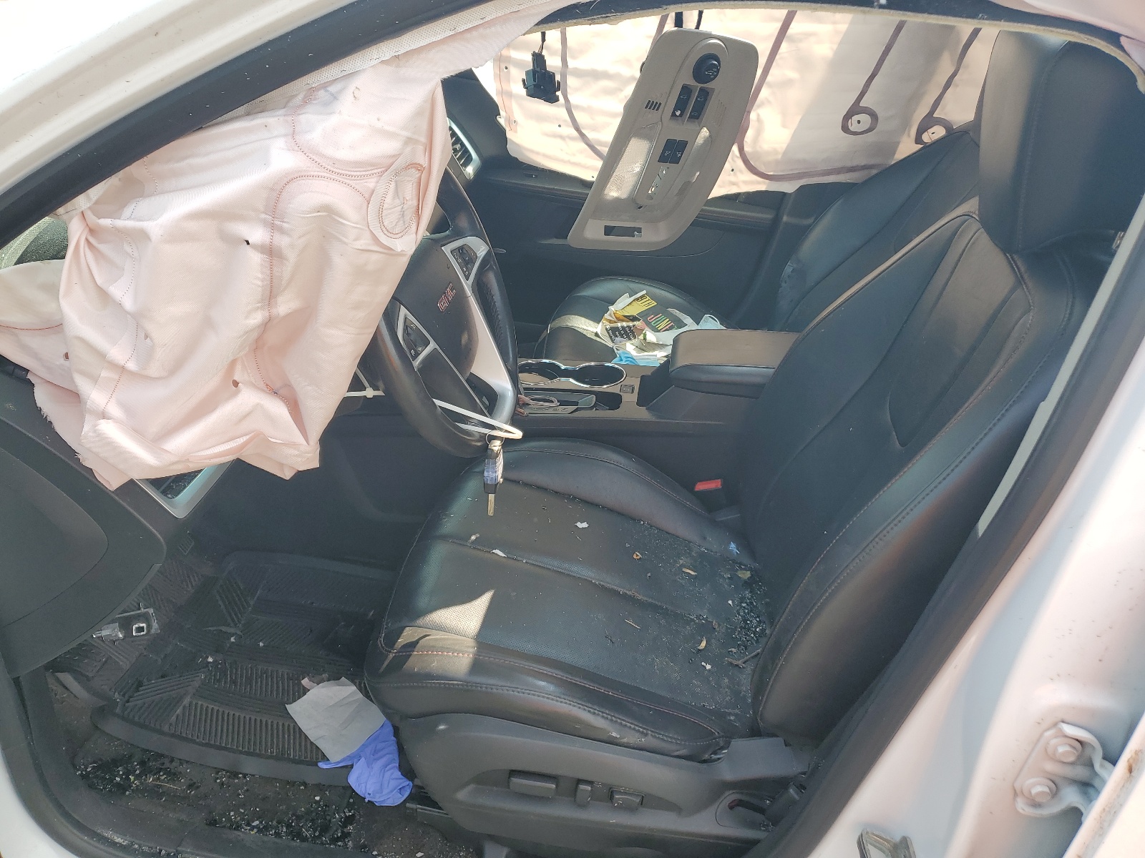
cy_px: 429
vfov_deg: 53.1
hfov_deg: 67.3
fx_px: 860
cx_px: 572
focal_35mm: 26
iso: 50
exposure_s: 1/625
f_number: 1.5
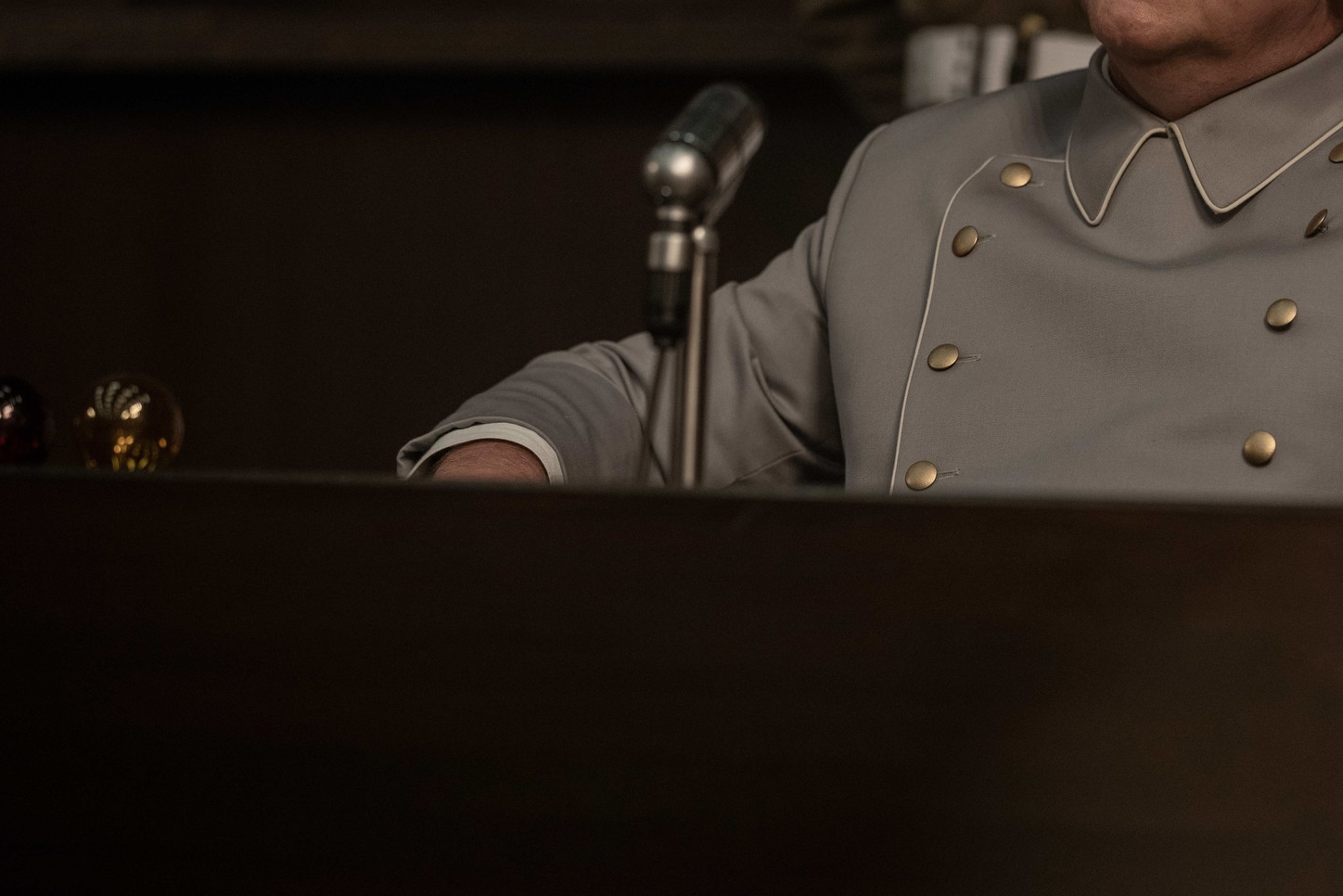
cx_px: 887
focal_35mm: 233
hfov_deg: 8.8
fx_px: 8693
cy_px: 155
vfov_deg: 5.9
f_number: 2.2
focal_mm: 135
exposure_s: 1/200
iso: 640
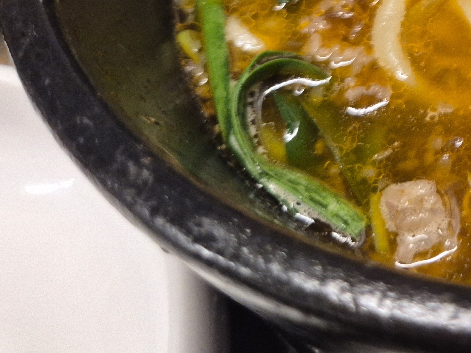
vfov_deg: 19.9
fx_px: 898
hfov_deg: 24.4
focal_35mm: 66
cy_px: -143
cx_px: 662
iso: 400
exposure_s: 1/120
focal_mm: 5.4
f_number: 1.8
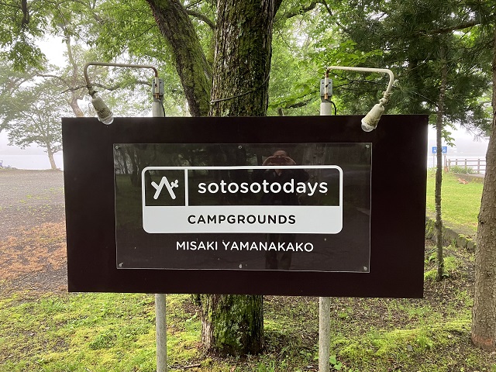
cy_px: 186
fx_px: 401
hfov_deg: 63.4
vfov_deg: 49.7
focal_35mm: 28
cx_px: 248
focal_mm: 3.99
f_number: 1.8
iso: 80
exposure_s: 1/66
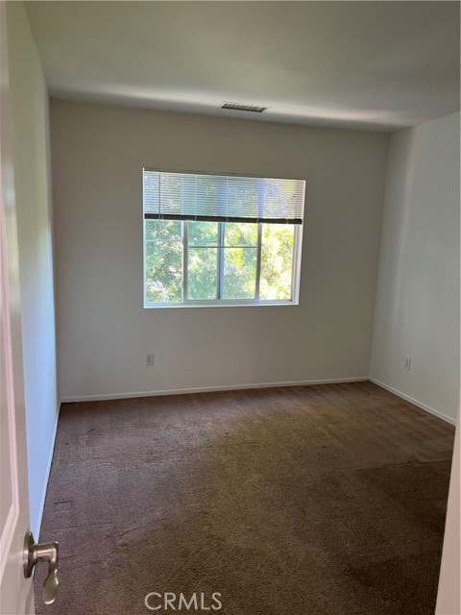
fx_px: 462
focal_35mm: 26
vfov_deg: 67.3
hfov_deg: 53.1
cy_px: 308
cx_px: 230
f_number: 1.5
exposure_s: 1/60
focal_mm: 5.7
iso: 160
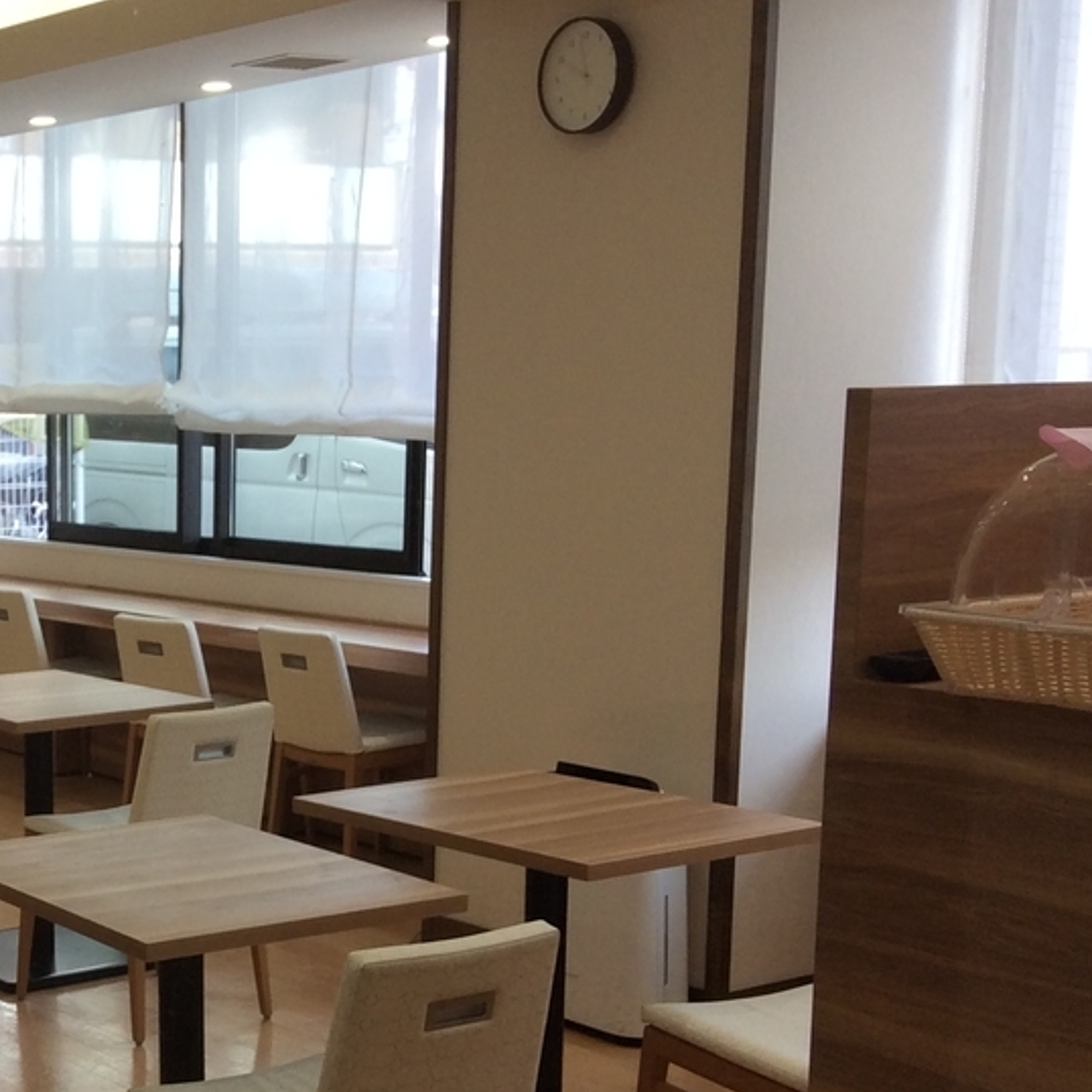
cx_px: -2
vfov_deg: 27.0
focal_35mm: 63
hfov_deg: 25.9
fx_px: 2248
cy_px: 781
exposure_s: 1/120
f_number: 2.4
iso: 40
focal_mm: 3.3
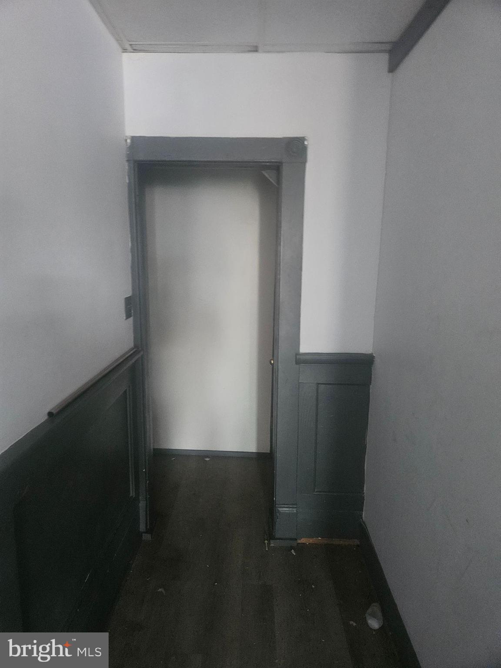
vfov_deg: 73.9
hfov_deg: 58.9
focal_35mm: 23
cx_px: 250
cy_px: 334
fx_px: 444
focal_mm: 5.4
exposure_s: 1/30
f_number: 1.8
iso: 640
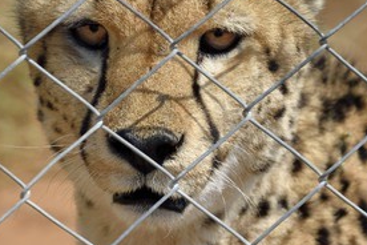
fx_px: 3099
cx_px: 241
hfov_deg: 6.8
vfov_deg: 4.5
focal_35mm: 304
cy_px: 84
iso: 400
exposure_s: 1/800
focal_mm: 200
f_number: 10
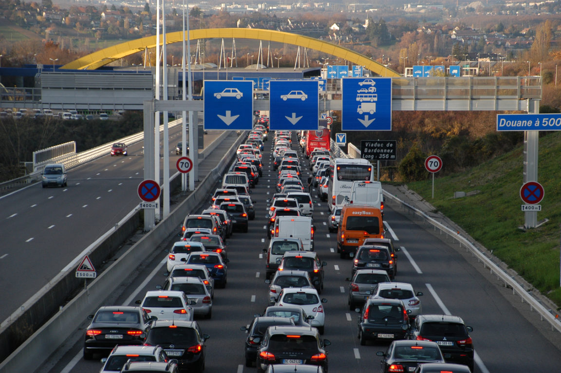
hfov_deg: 12.5
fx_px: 2569
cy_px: 186
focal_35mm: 165
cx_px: 280
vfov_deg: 8.3
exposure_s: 1/350
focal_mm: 110
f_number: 6.3
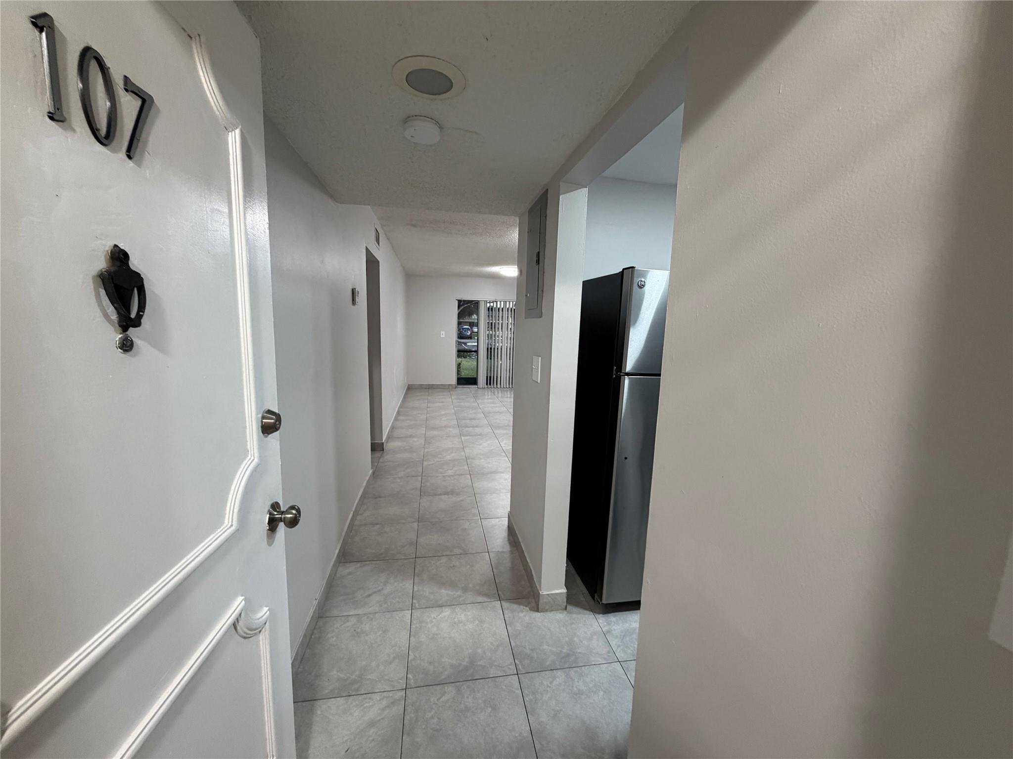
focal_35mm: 14
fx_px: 410
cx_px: 506
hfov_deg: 102.1
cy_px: 380
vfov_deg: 85.7
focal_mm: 2.22
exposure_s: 1/60
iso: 250
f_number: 2.2
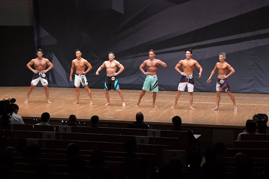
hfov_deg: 19.5
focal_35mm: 105
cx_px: 134
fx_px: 784
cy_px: 90
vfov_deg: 13.0
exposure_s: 1/400
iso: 6400
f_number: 5.6
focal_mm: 70
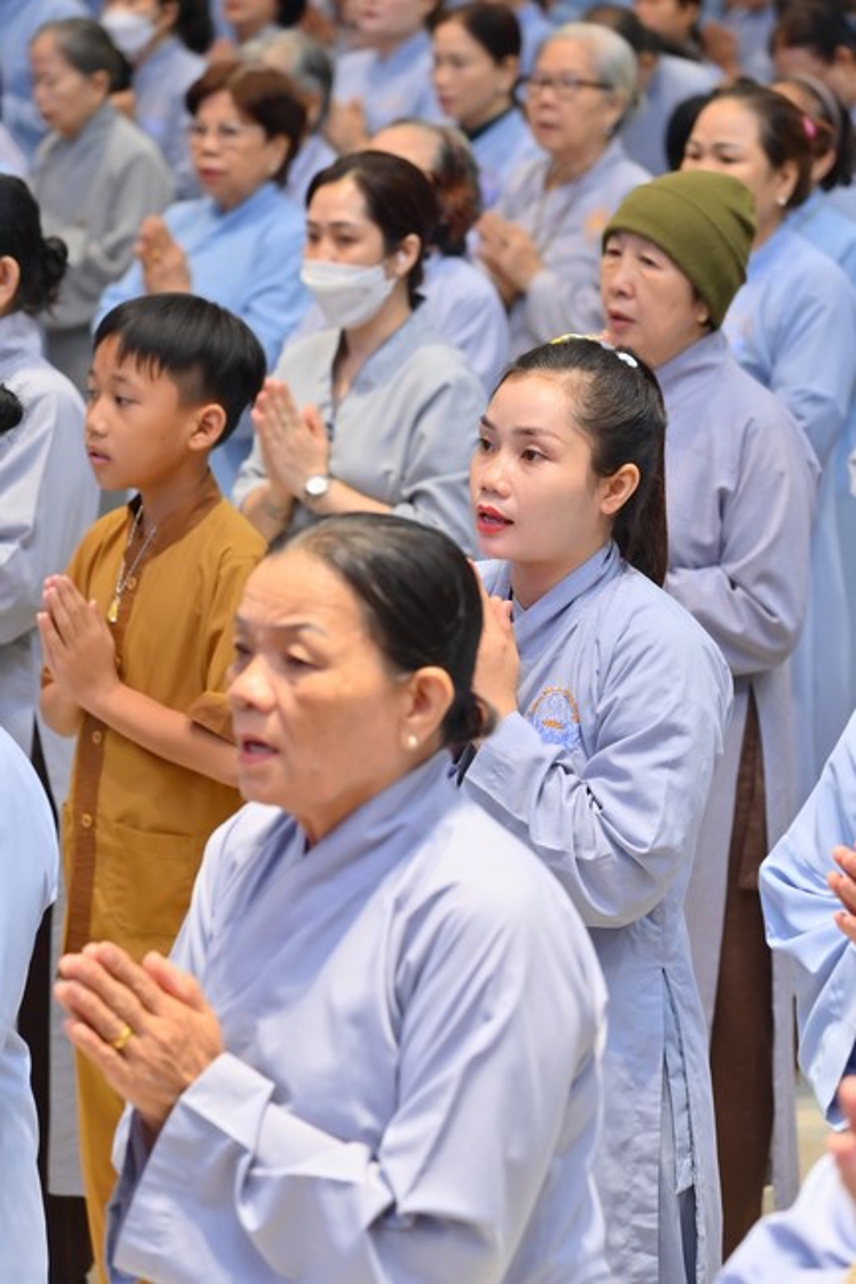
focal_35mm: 120
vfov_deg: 17.1
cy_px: 642
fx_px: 4282
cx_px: 428
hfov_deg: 11.4
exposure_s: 1/80
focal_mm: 120
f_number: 5
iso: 1250
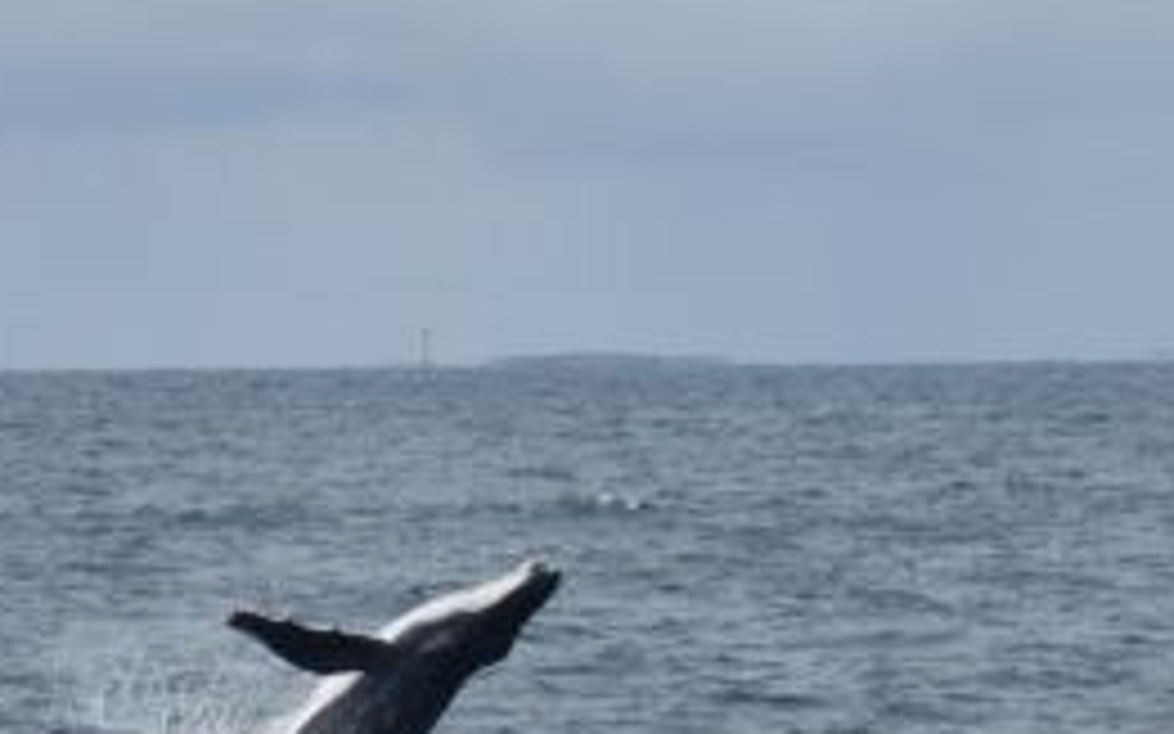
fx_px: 10972
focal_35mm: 343
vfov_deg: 3.8
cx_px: 616
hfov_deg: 6.1
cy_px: 916
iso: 500
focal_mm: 110
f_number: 5
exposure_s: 1/8000
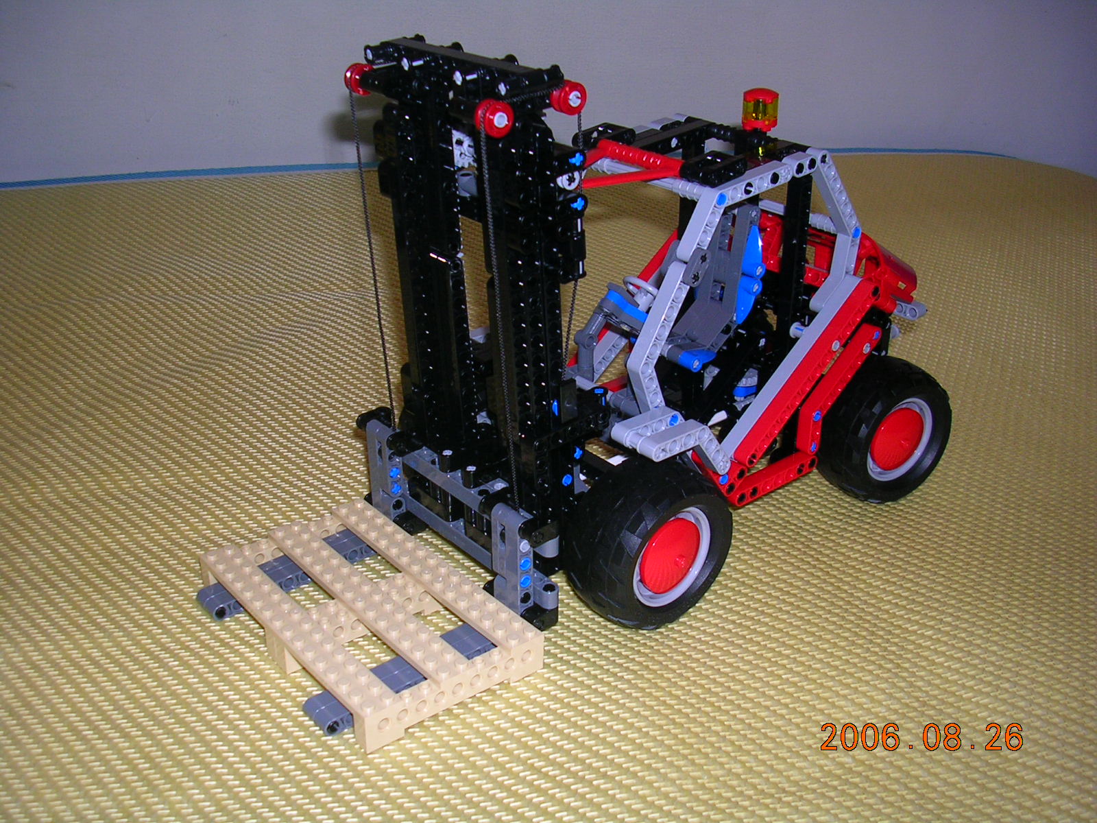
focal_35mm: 38
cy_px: 412
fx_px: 1204
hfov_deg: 49.0
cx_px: 548
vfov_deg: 37.7
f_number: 2.8
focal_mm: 5.8
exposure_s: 1/60.1
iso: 50
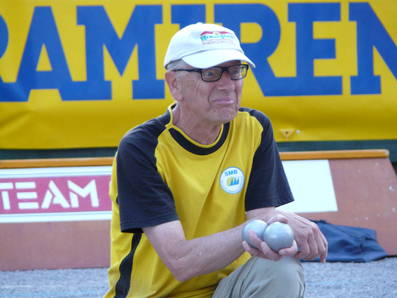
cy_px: 149
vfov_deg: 3.5
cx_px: 198
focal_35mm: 429
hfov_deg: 4.6
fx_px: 4920
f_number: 4.5
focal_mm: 70.5
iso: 200
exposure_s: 1/30
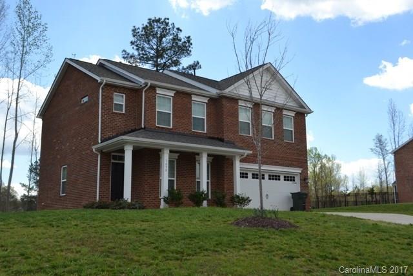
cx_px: 206
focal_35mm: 36
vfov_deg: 36.9
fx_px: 413
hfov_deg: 53.1
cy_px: 138
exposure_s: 1/200
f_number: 8
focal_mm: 24
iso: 100
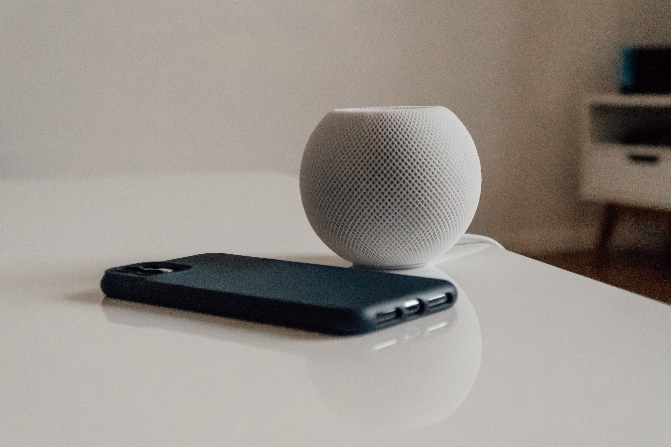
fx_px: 951
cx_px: 340
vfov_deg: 26.5
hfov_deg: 38.9
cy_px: 239
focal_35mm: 51
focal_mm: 31
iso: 12800
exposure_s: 1/2000
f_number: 4
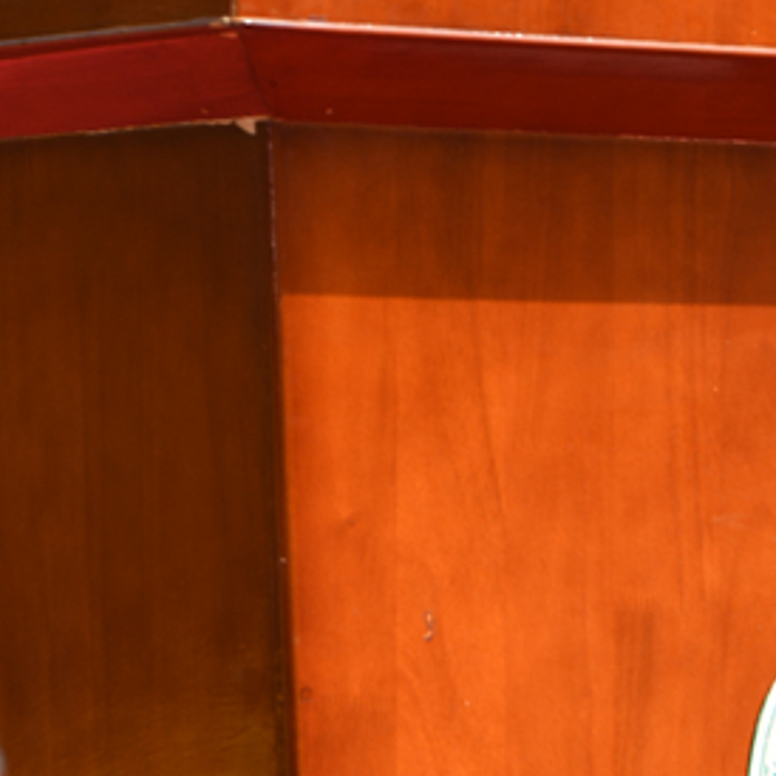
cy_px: -343
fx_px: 11210
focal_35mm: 442
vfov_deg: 3.9
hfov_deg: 4.0
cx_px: 351
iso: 200
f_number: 8
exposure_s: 1/250
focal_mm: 122
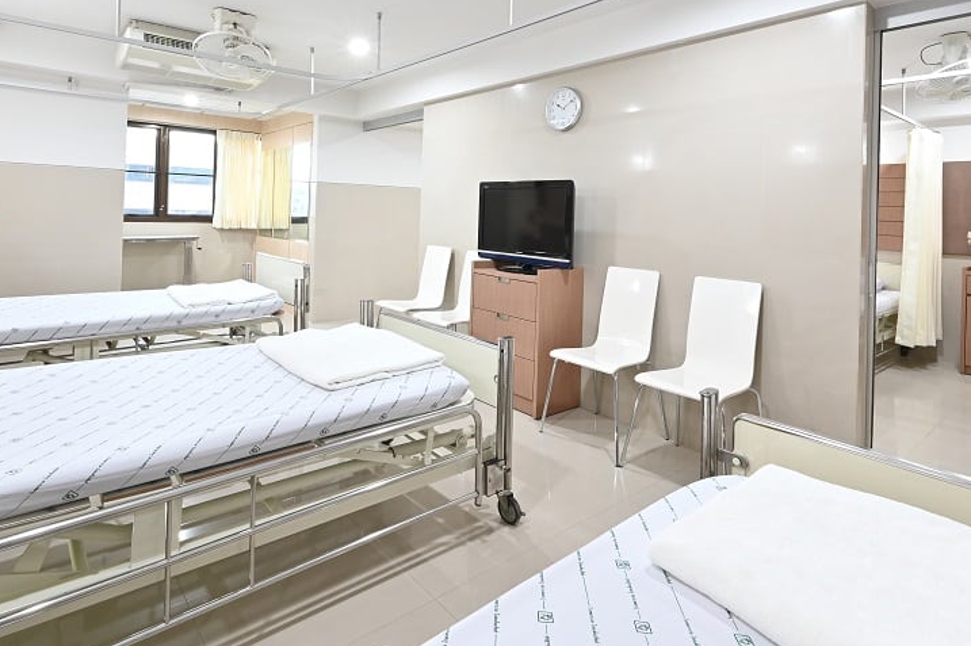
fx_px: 539
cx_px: 446
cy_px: 205
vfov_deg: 60.1
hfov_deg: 83.8
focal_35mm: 20
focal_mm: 14
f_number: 14
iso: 400
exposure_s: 1/1.6
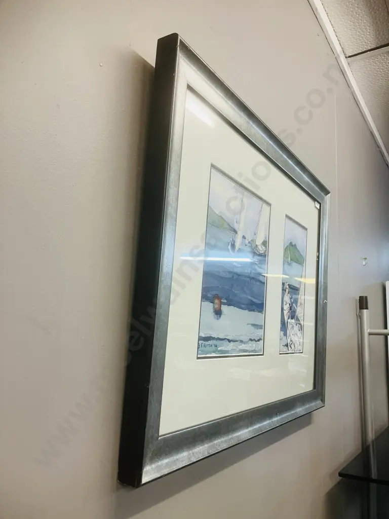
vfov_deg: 63.4
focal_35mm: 28
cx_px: 194
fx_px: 420
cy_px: 260
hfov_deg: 49.7
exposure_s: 1/50
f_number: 1.8
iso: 64
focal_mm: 3.99
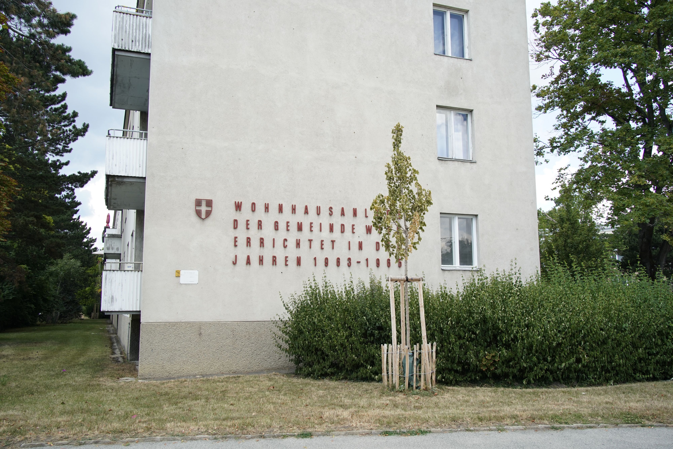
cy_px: 224
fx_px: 598
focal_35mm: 32
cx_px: 336
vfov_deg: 41.1
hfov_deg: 58.7
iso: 320
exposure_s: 1/250
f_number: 7.1
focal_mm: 32
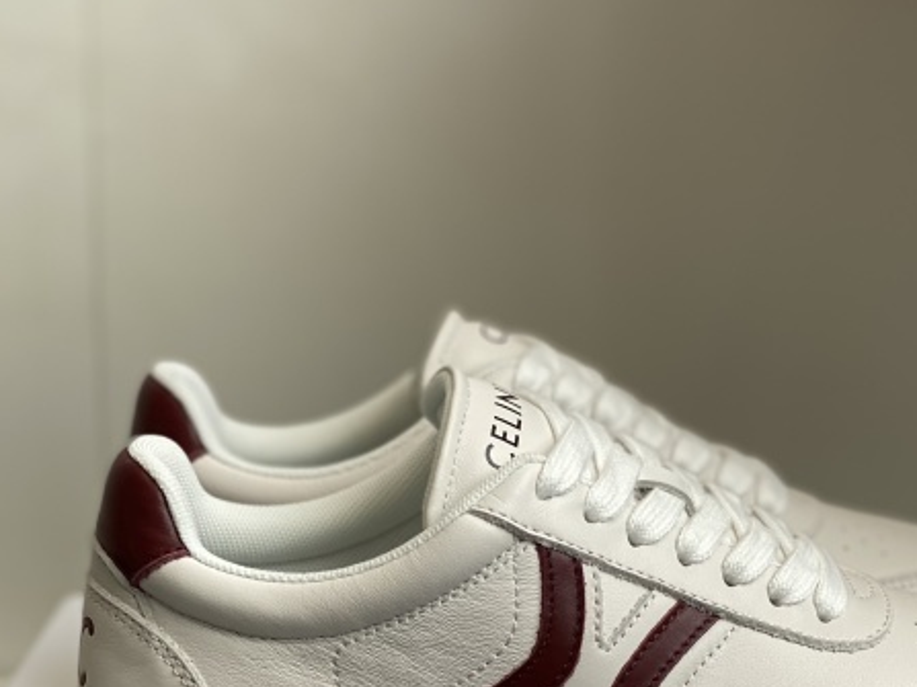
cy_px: 697
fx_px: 2463
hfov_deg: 21.0
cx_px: 593
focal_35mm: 93
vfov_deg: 15.6
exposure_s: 1/287
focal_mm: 6
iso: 20
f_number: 2
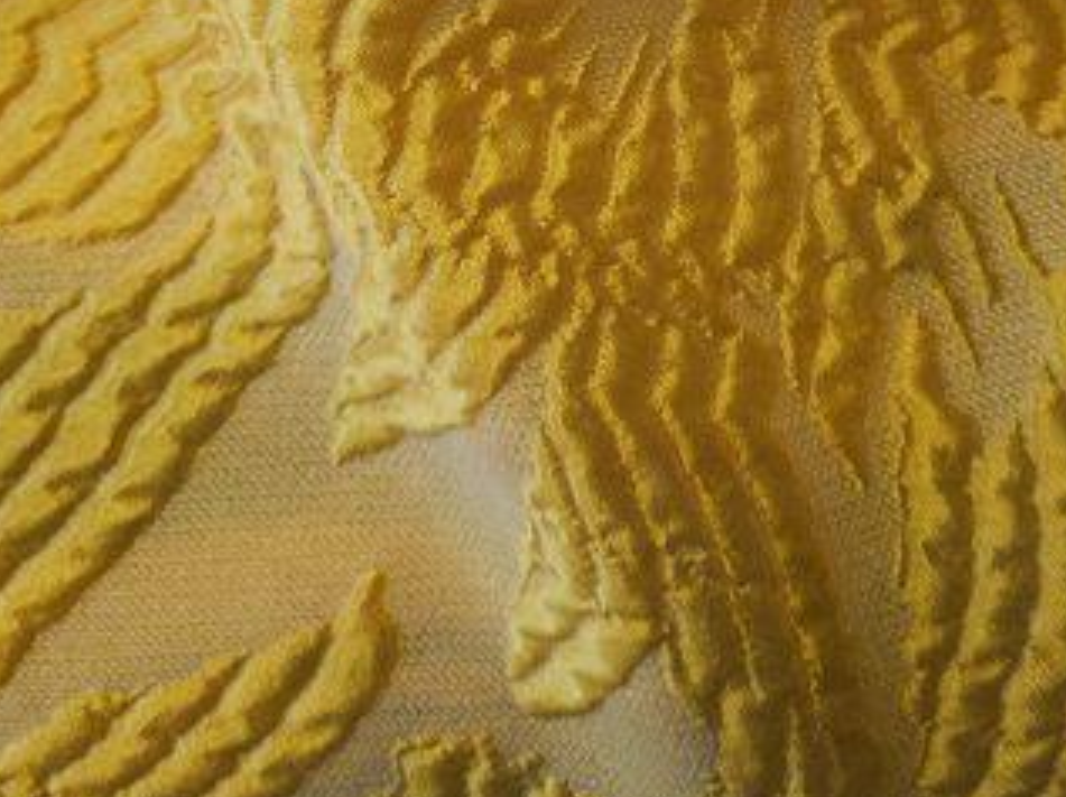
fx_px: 1753
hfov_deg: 33.7
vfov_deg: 23.7
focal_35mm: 57
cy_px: -114
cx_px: 646
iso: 125
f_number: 1.8
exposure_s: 1/125
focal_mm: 5
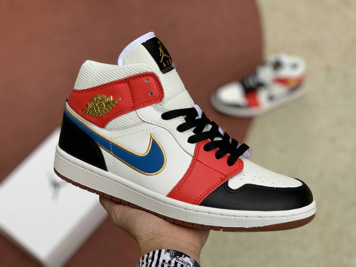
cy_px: 134
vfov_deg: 28.0
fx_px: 535
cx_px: 178
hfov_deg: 36.8
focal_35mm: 52
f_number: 2.4
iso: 50
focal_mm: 6
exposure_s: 1/122
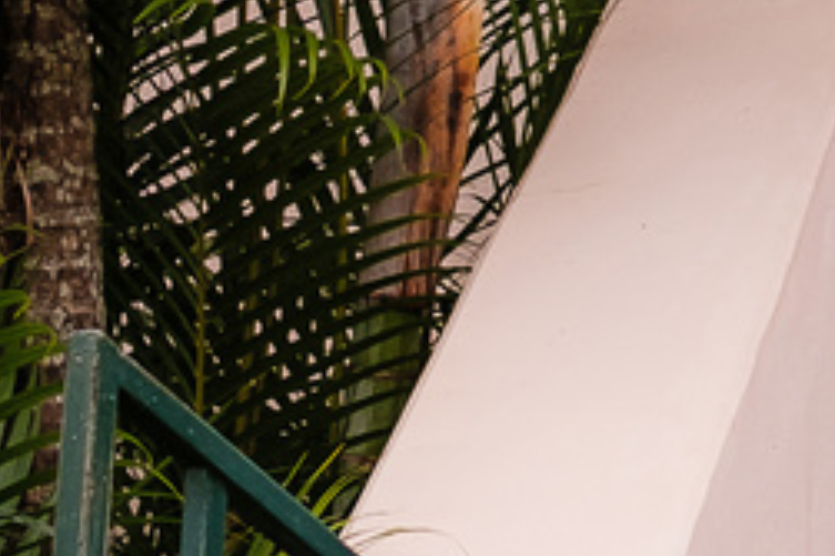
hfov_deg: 8.0
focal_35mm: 251
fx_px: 5818
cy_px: -1185
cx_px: 1351
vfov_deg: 5.1
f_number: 4
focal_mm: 23
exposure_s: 1/125
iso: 160
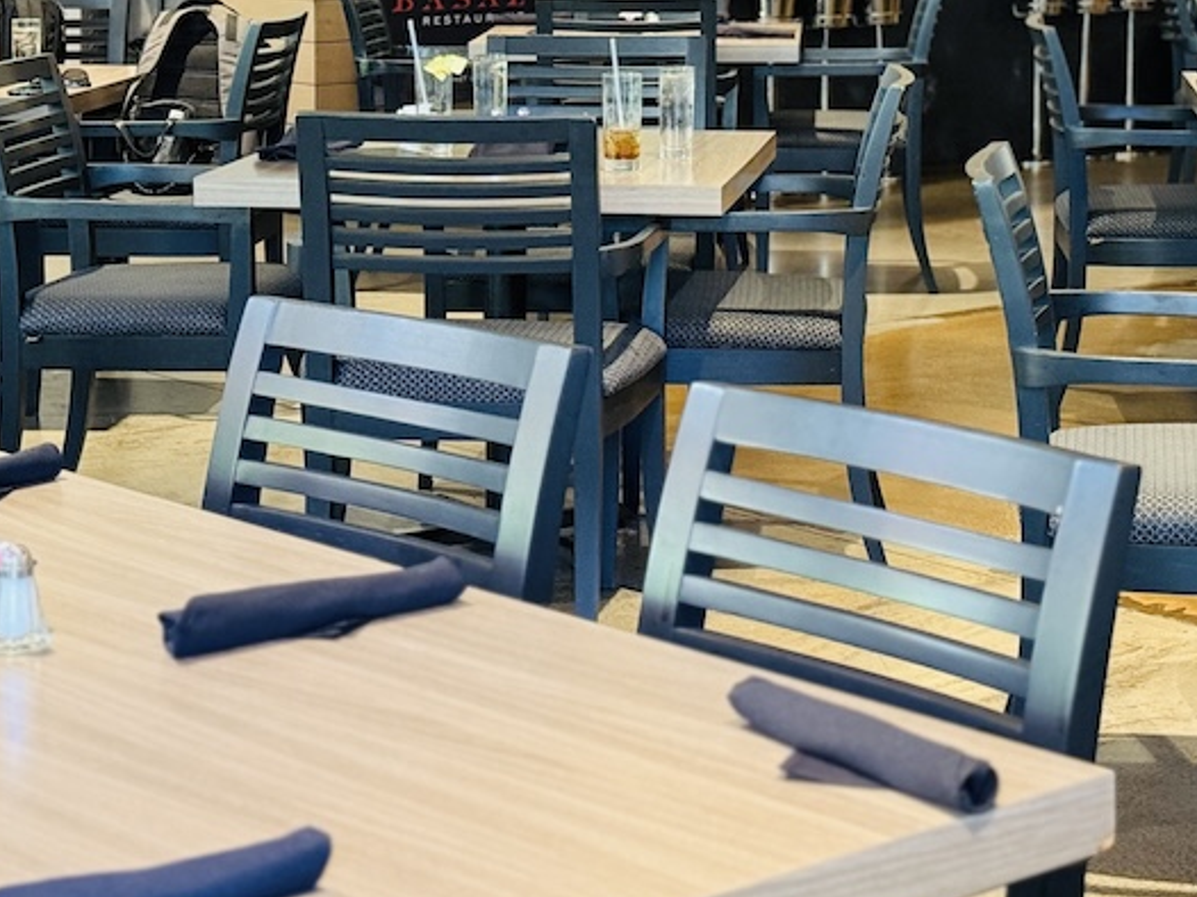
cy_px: 73
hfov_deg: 21.2
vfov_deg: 15.8
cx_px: 808
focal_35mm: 92
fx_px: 3180
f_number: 1.78
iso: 400
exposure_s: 1/40
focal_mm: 6.76
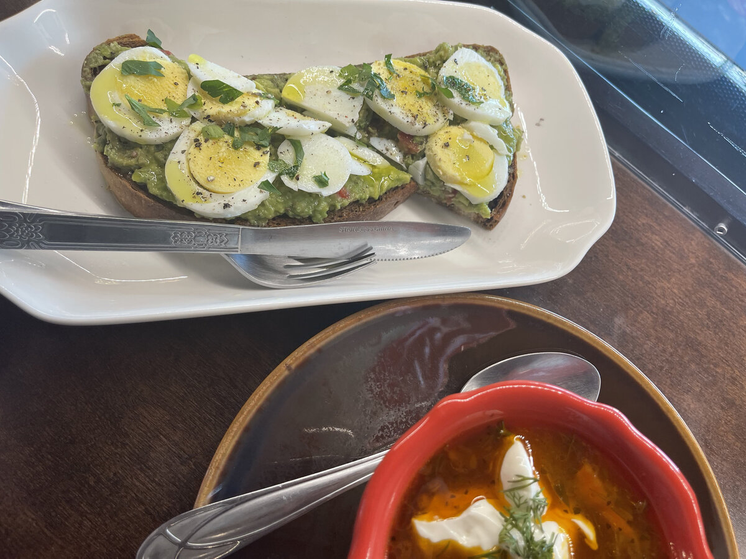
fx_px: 560
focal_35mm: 26
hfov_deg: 67.3
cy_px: 280
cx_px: 373
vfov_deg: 53.1
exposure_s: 1/120
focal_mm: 5.1
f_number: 1.6
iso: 80
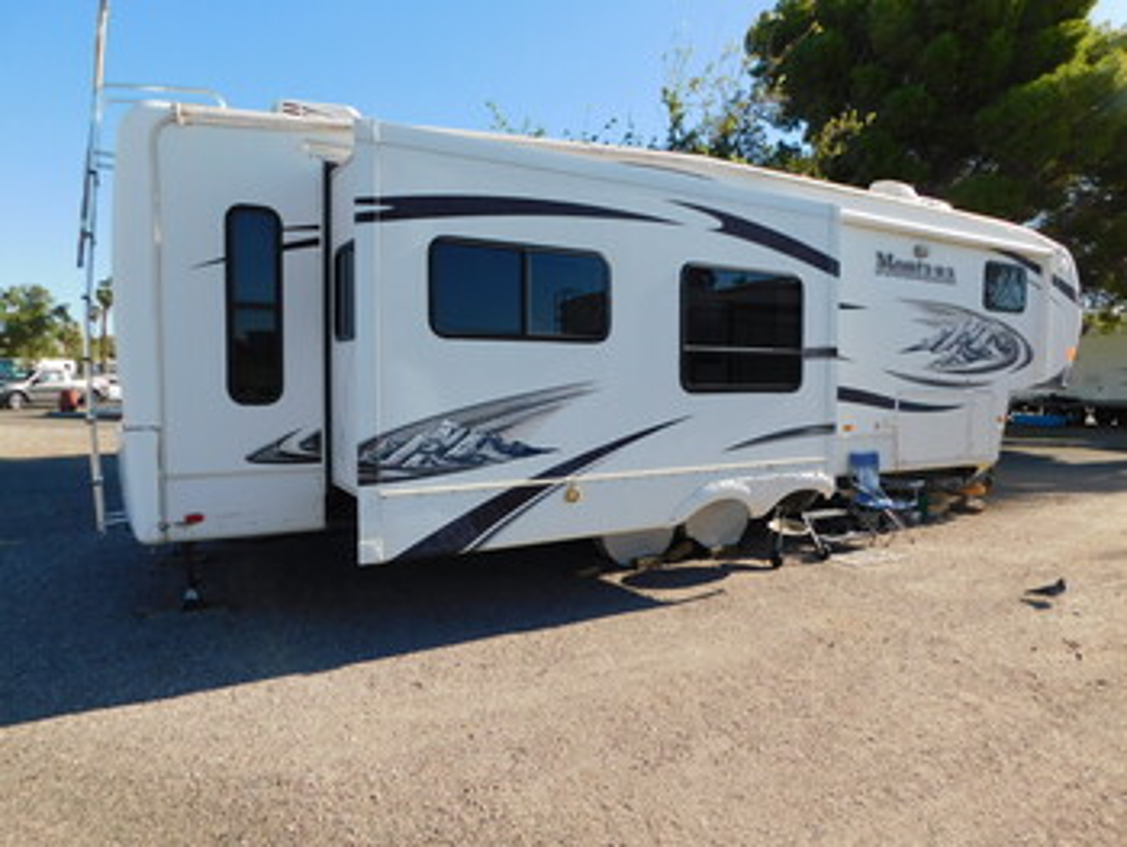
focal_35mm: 23
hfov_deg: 73.9
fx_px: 749
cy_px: 424
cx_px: 564
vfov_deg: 58.9
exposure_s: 1/1000
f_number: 3
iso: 125
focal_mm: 4
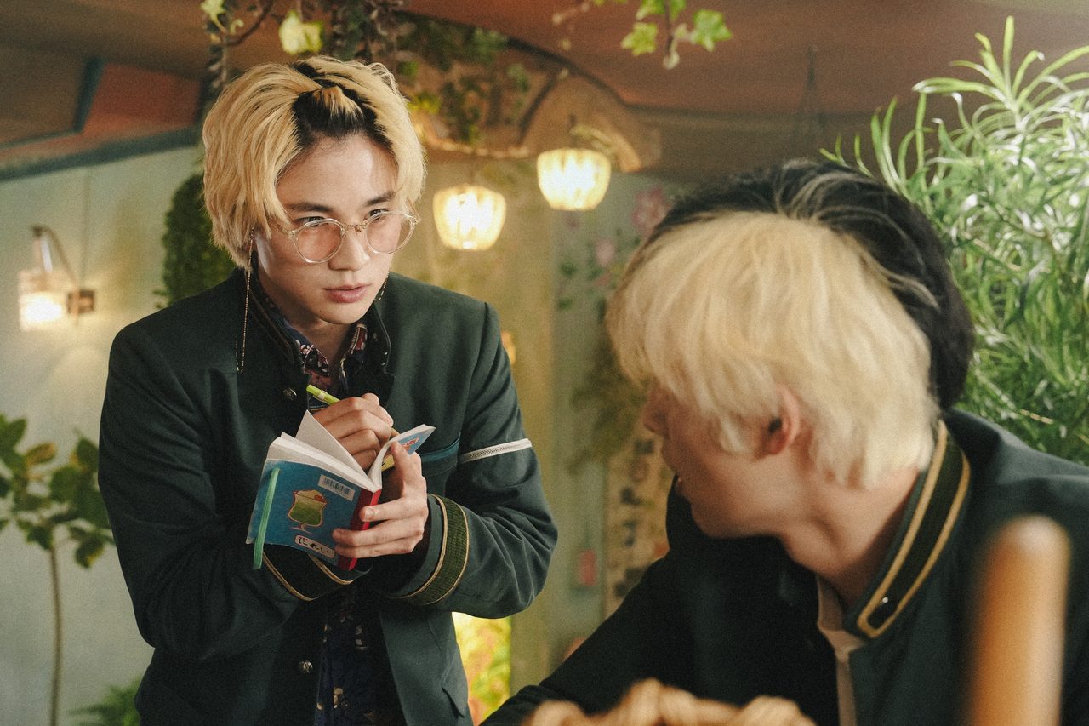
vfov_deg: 18.9
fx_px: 2178
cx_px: 544
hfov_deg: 28.1
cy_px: 363
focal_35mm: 72
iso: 2500
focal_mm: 48
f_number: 4
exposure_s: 1/200
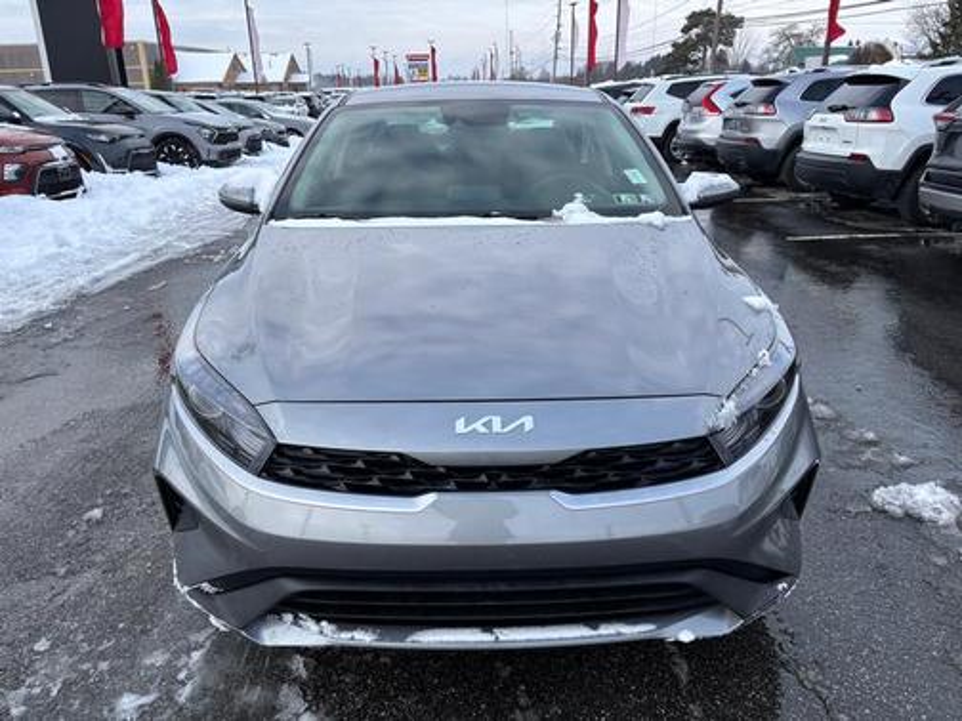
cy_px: 360
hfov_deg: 67.3
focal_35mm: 26
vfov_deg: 53.1
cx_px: 481
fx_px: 723
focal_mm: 5.96
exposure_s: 1/988
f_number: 1.6
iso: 50
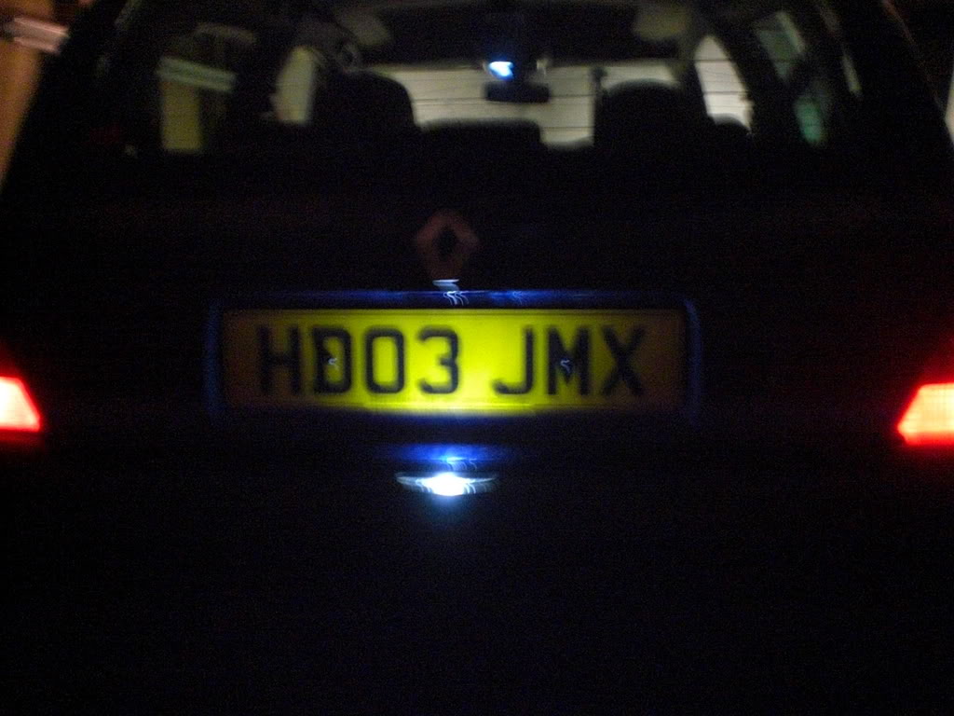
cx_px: 477
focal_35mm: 36
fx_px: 992
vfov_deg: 39.7
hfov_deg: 51.4
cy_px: 358
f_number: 3.1
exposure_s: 1/8
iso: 800
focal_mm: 6.3
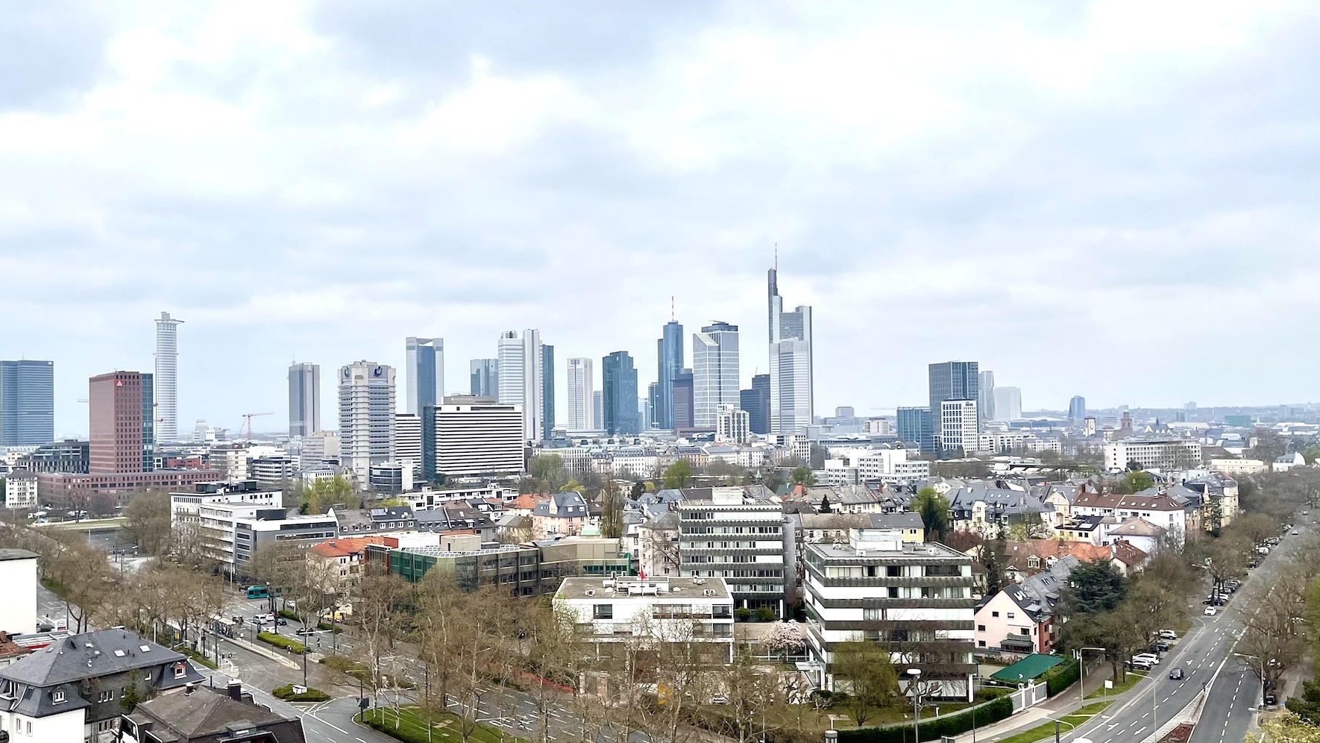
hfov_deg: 60.9
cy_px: 395
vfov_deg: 36.7
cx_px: 588
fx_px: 1120
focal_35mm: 32
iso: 50
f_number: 1.6
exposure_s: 1/4310
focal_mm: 5.1
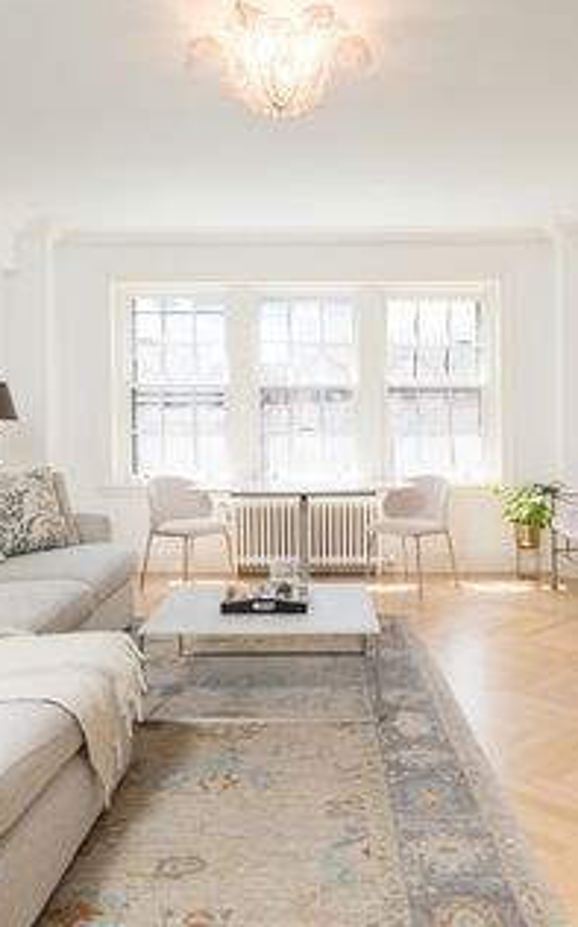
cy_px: 461
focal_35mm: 31
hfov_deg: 40.5
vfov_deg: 61.3
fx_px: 783
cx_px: 314
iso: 800
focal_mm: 20
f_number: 7.1
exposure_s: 1/80
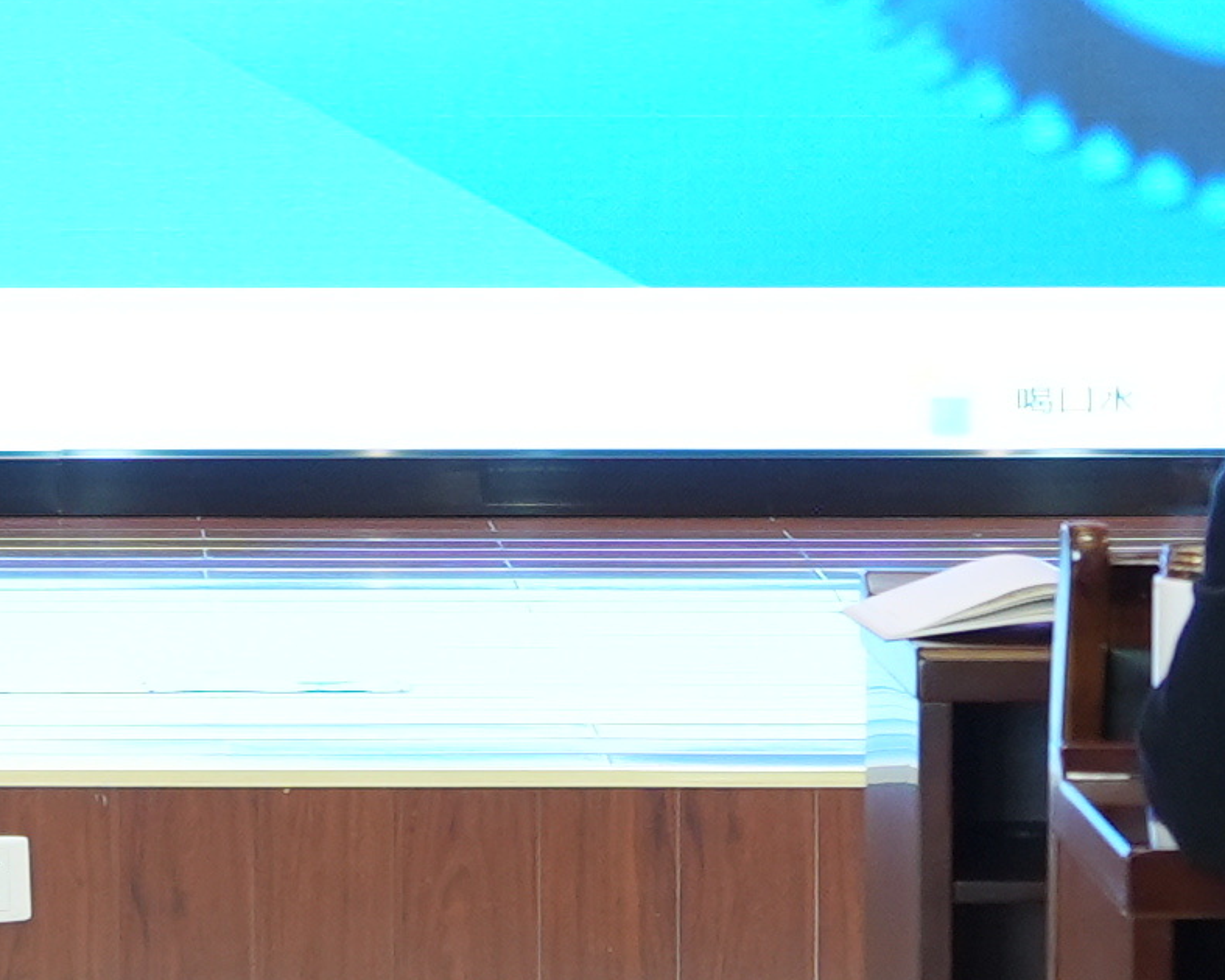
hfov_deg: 8.2
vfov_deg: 6.6
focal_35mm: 234
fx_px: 8486
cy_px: 16
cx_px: 86
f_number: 2.8
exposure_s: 1/30
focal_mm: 28
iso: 500
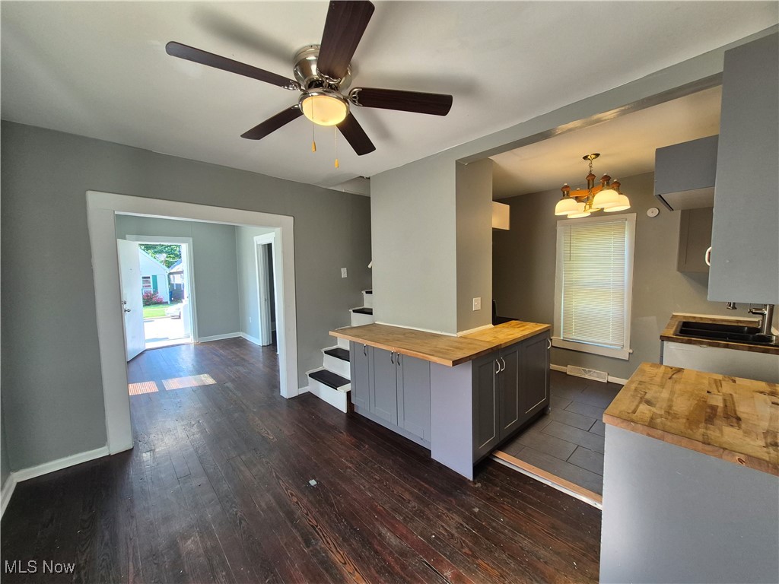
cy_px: 292
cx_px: 390
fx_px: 293
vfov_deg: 89.9
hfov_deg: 106.2
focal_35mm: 13
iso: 80
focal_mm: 1.74
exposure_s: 1/60
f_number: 2.2
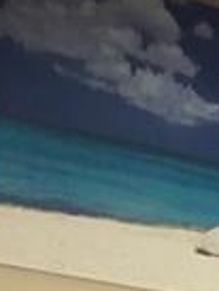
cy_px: 773
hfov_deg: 9.0
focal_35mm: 162
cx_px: 317
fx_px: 1364
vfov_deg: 10.1
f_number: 2.2
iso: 125
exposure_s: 1/30
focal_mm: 4.15
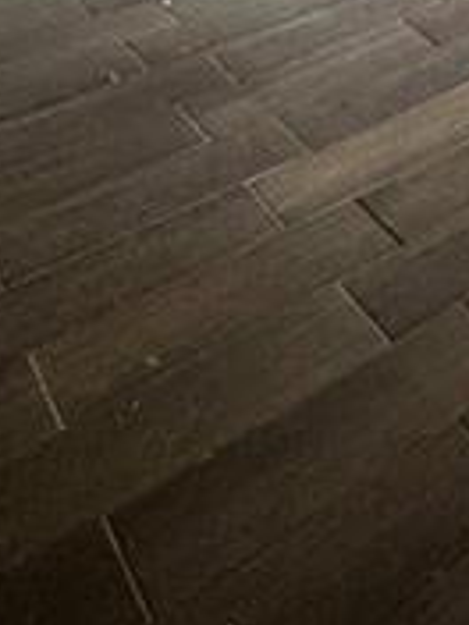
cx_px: 625
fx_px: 1102
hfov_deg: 21.5
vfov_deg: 23.1
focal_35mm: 61
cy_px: -394
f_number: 2.2
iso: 500
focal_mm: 2.22
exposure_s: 1/60
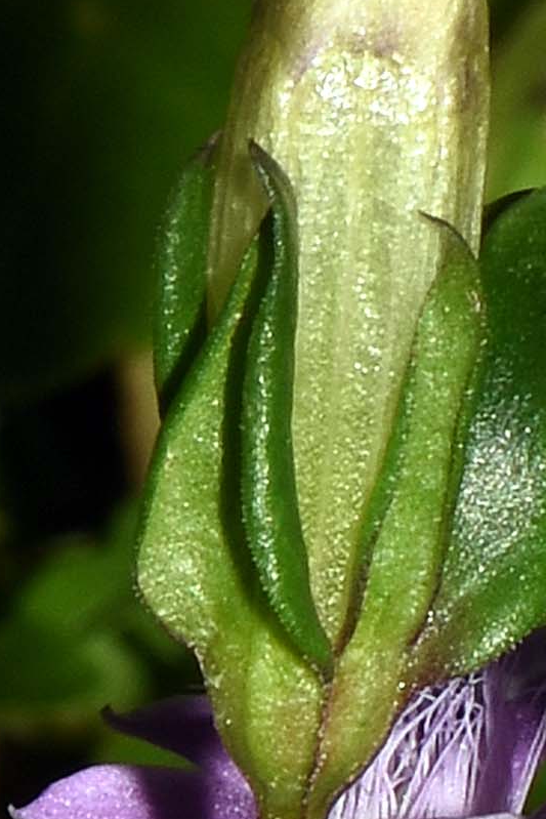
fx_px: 26894
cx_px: 825
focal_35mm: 1183
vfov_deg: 1.7
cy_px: 2146
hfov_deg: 1.2
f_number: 16
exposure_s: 1/320
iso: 100
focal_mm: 105
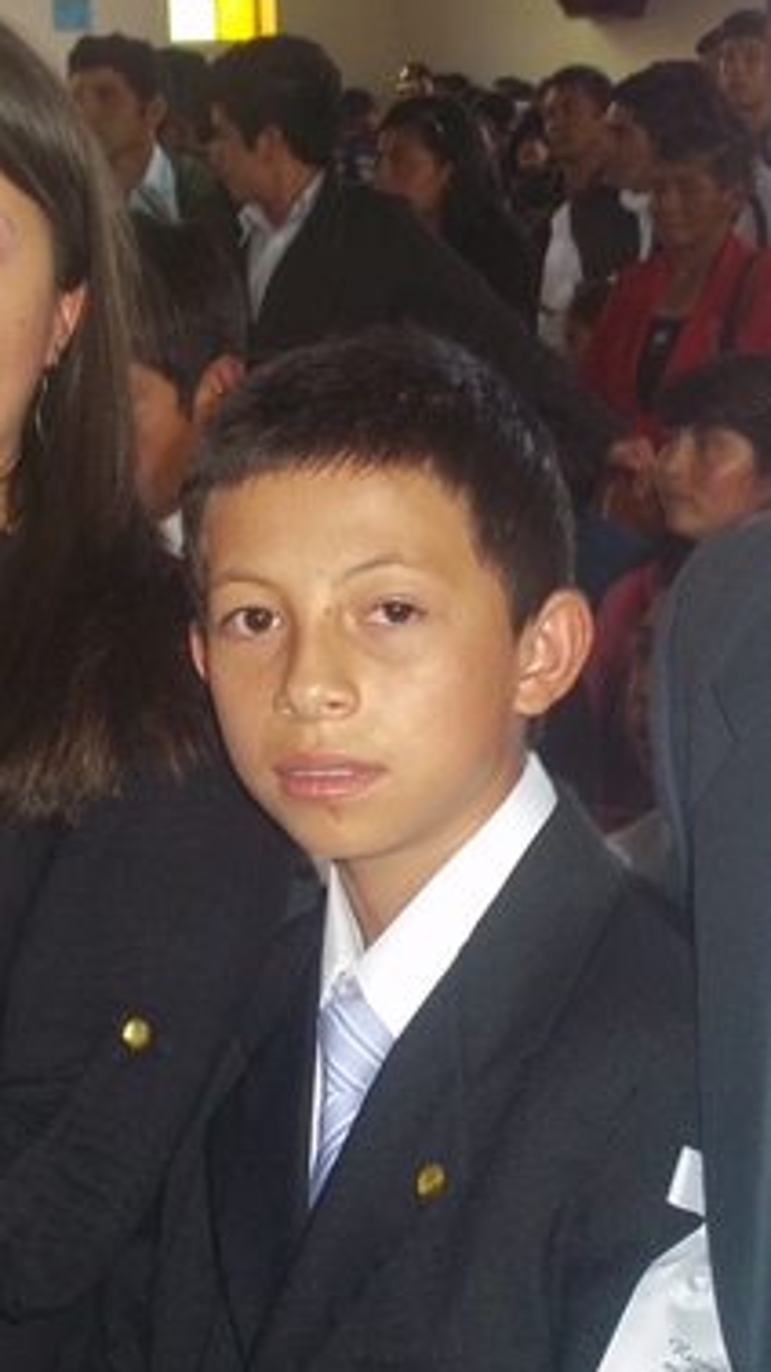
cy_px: 801
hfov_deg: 14.2
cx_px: 462
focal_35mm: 85
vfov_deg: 25.0
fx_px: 3090
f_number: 3.5
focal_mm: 8.2
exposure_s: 1/40
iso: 160
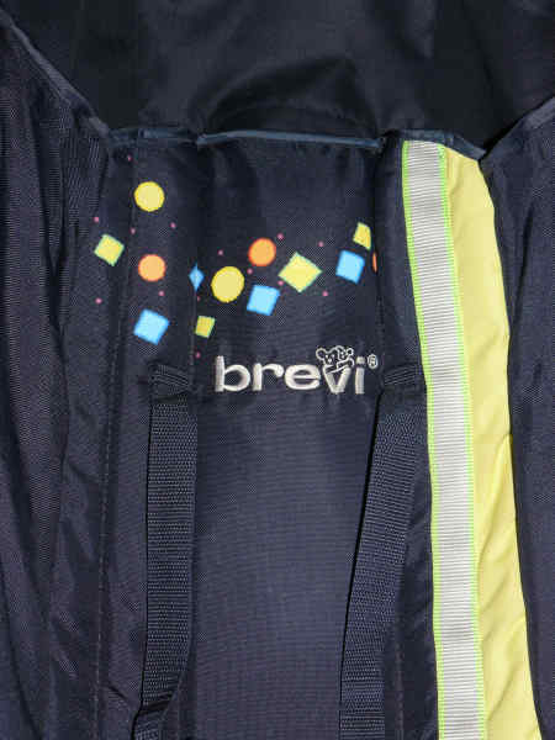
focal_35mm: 49
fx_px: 1047
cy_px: 370
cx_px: 278
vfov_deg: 38.9
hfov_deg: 29.7
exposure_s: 1/30
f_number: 4
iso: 100
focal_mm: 8.1
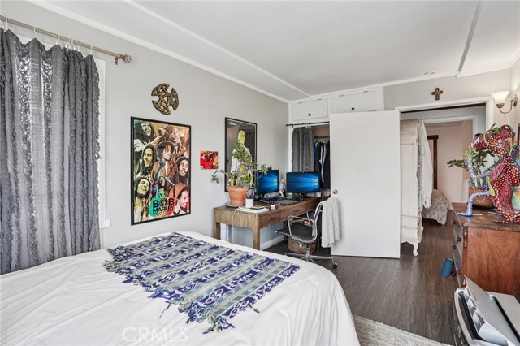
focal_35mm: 16
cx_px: 260
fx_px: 231
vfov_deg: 73.7
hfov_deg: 96.8
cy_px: 173
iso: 400
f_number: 8
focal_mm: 16
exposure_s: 1/10
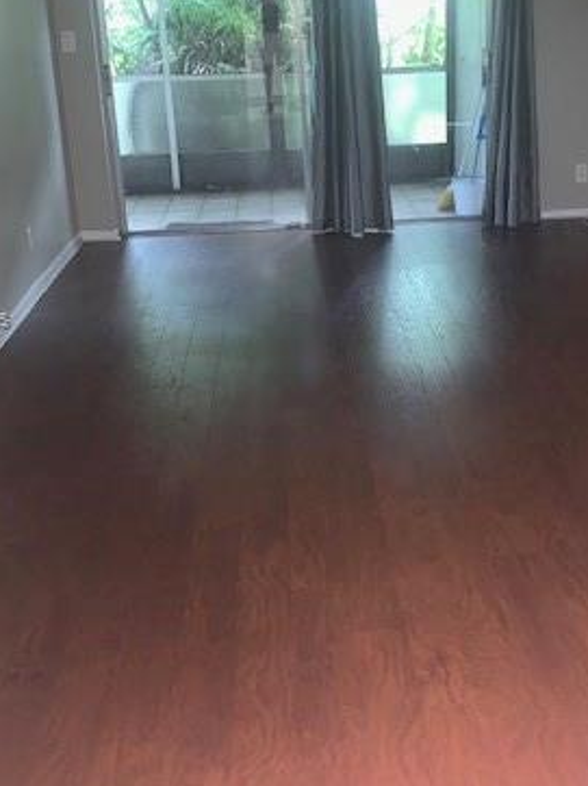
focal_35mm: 46
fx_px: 1043
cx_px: 395
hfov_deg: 31.2
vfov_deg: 41.1
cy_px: 321
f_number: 1.8
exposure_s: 1/4
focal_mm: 4.25
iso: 64
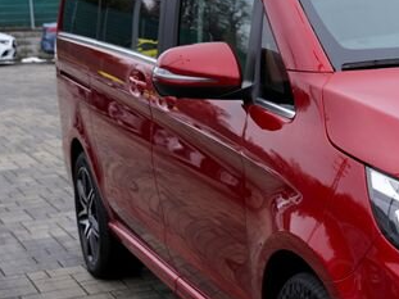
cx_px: 508
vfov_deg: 15.5
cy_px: 174
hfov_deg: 19.2
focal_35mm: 95
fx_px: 1095
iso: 100
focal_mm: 30
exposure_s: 1/100
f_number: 4.5
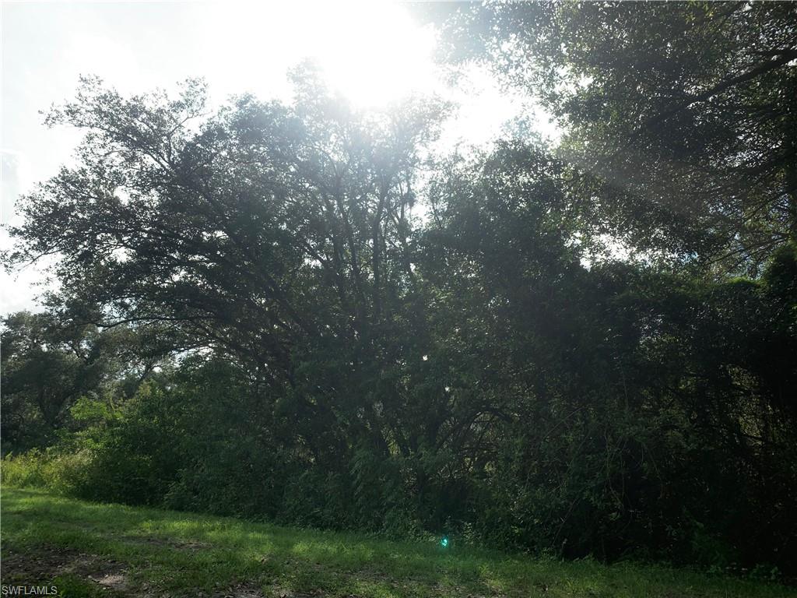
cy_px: 299
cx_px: 398
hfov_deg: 67.3
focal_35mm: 26
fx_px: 599
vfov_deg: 53.1
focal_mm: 4.25
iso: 25
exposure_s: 1/424
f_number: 1.8
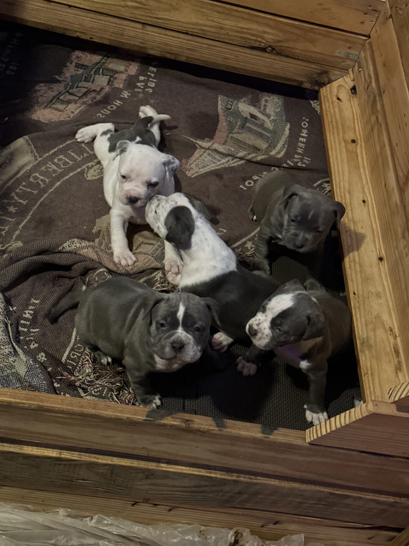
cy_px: 265
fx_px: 819
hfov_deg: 28.0
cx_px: 192
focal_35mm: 52
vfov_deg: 36.8
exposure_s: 1/17
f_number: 1.78
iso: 800
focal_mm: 6.86
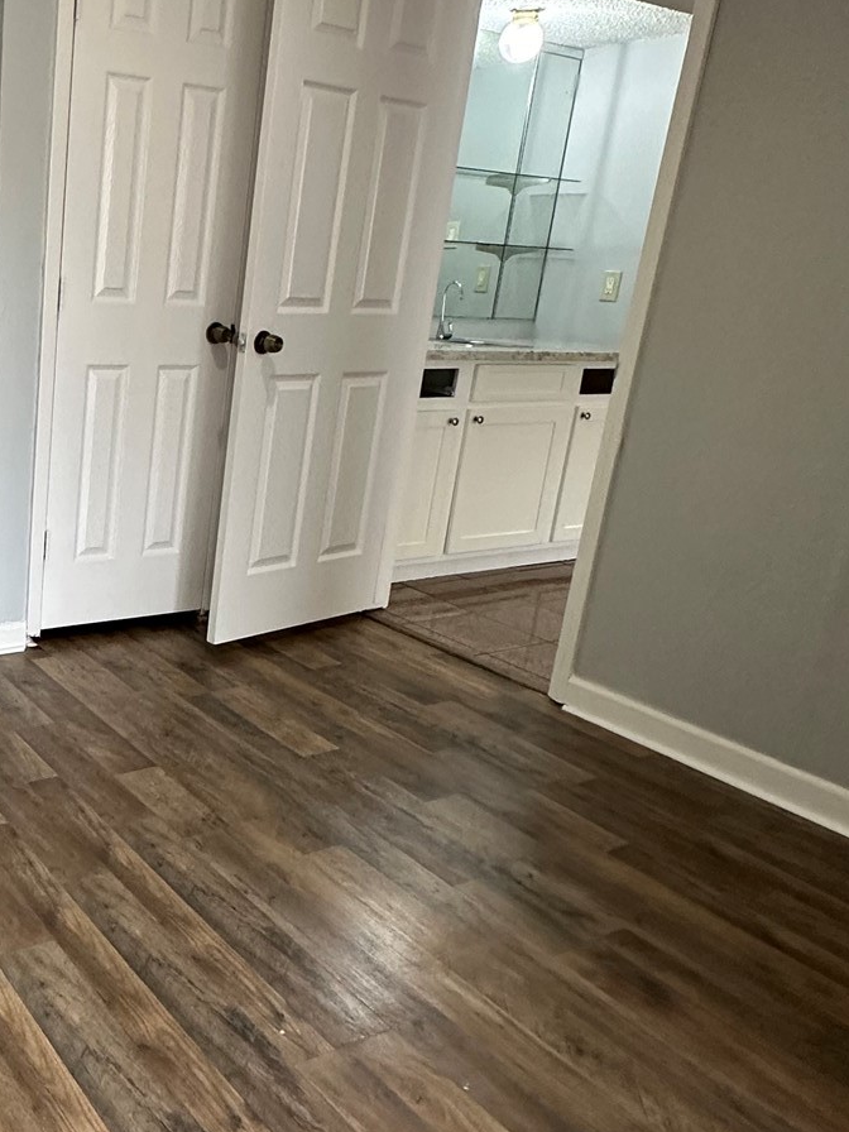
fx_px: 1046
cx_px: 53
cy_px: 570
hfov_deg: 40.2
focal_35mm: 32
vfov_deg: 56.8
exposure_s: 1/120
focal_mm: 2.22
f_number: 2.2
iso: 320
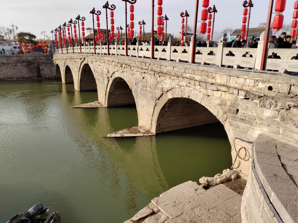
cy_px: 112
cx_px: 149
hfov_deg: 65.3
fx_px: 232
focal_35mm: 27
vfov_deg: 51.4
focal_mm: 5.52
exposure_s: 1/1600
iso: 100
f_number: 4
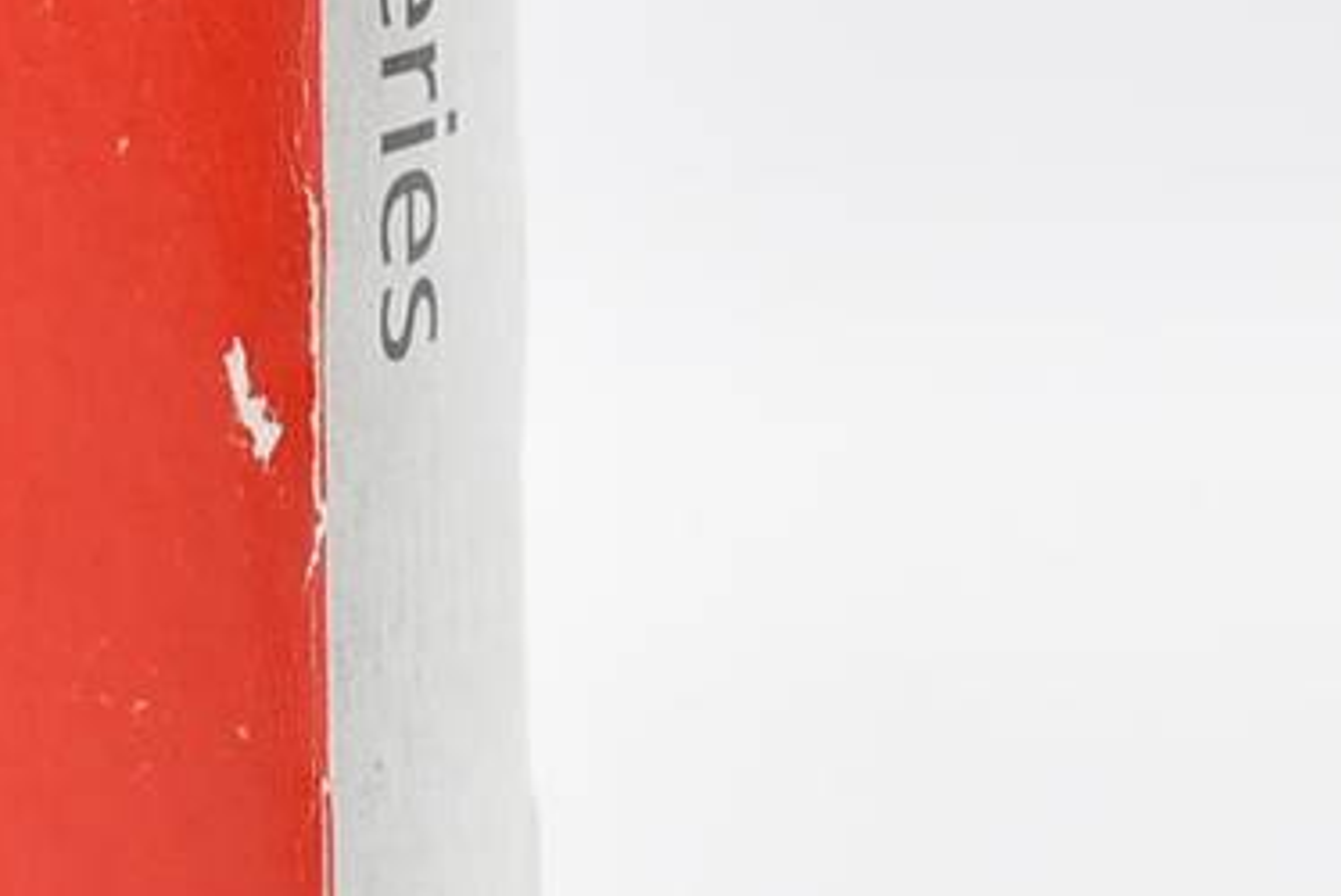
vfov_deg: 5.0
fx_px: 10326
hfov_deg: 7.4
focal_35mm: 277
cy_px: 717
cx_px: -244
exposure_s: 1/40
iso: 100
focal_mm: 32
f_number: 4.5
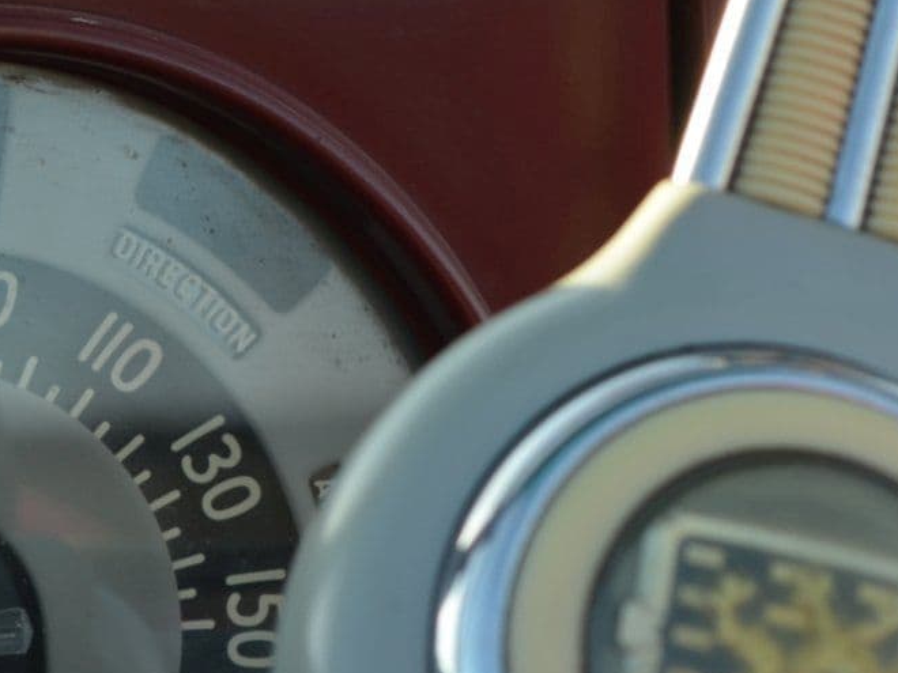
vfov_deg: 2.9
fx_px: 13230
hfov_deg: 3.9
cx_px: -132
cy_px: 514
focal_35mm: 510
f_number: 6.7
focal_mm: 130
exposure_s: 1/180
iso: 200
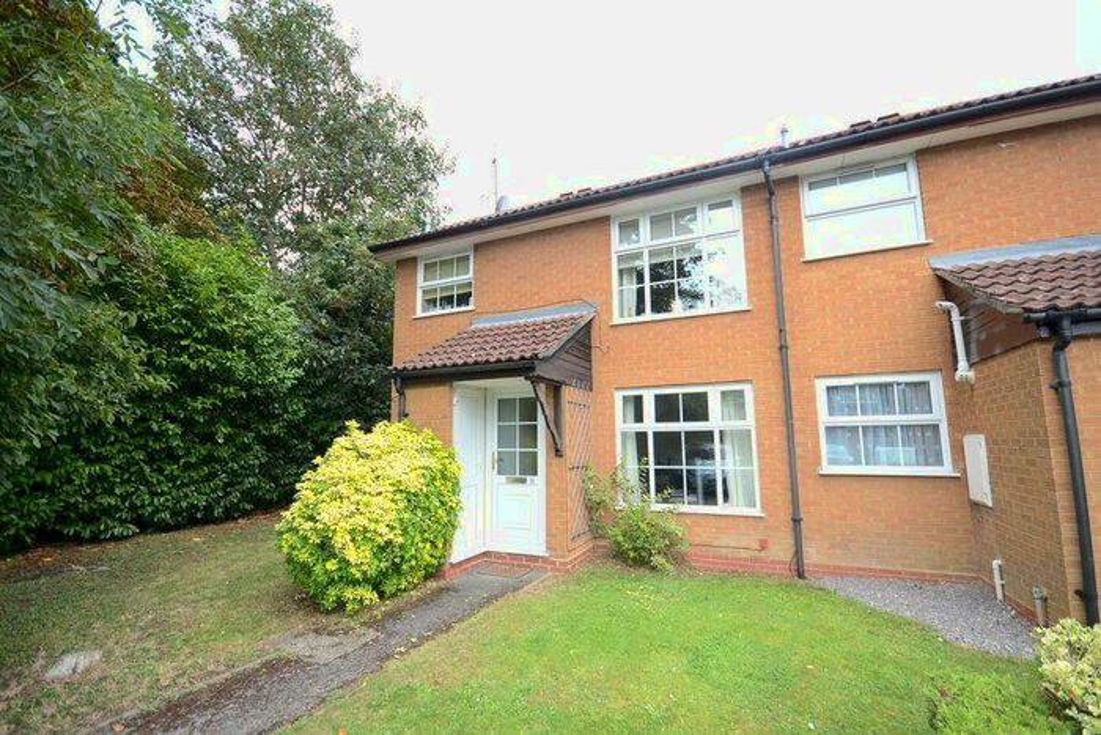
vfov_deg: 77.4
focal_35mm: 15
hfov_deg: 100.4
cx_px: 550
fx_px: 459
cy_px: 368
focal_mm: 10
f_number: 5.6
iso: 250
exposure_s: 1/125
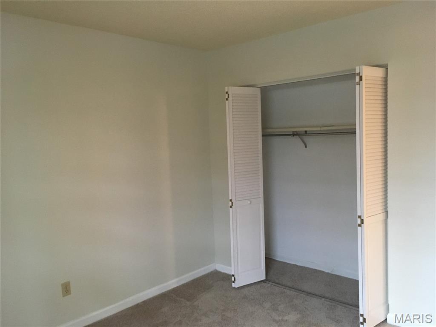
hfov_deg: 61.7
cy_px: 164
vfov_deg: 48.2
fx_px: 365
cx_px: 218
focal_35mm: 29
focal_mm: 4.15
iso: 250
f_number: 2.2
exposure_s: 1/15
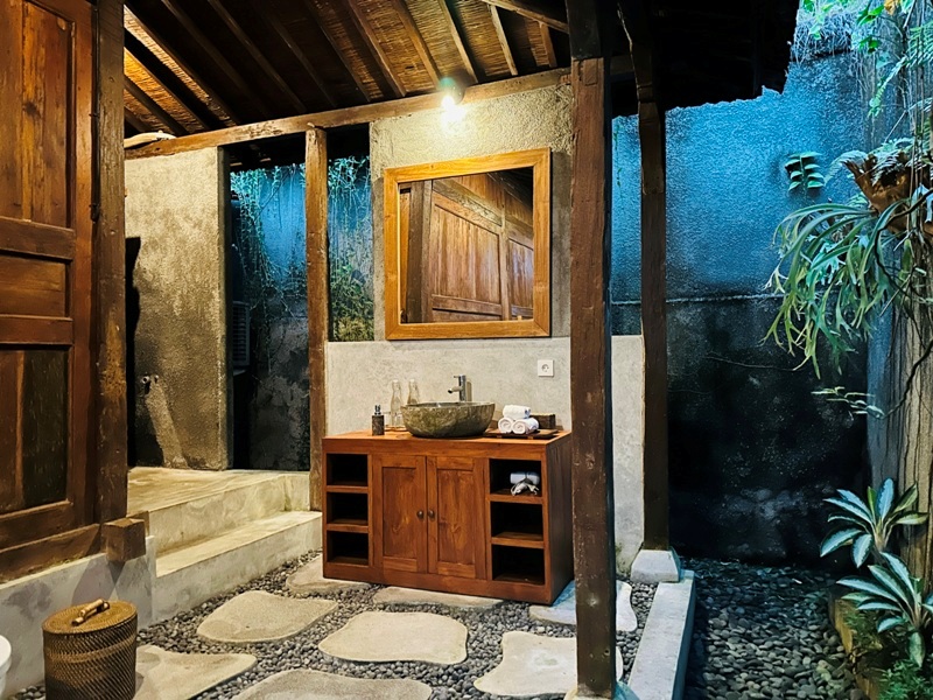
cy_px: 350
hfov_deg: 71.6
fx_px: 647
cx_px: 466
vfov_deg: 56.8
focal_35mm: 24
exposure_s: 1/27
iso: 1600
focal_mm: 6.86
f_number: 1.78
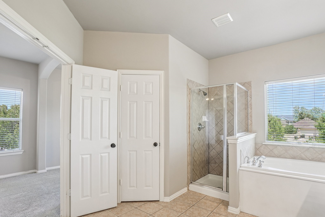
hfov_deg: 100.4
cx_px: 162
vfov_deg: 77.3
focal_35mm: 15
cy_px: 108
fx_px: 135
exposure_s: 1/40
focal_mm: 10
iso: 400
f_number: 8
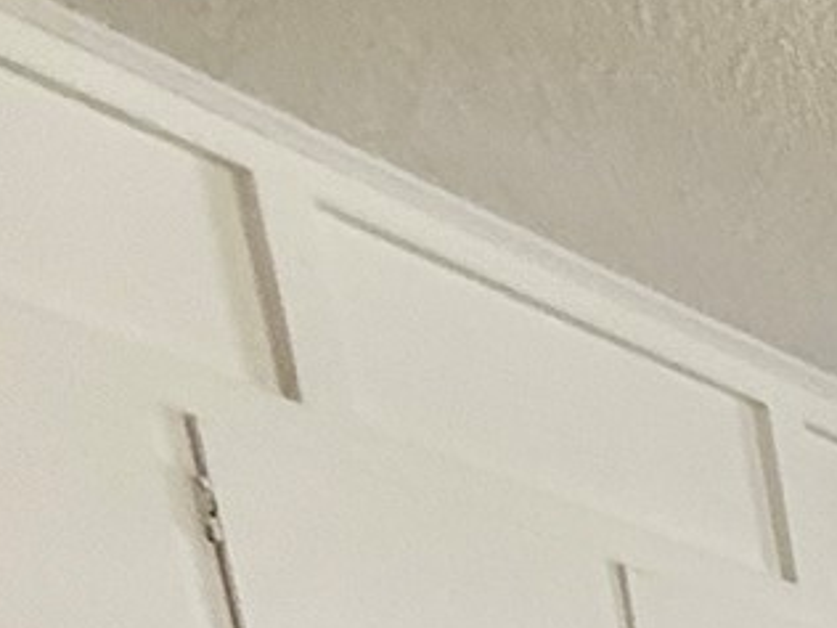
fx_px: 2055
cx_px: 1992
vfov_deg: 11.2
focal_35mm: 85
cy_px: 1868
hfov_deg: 14.8
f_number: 2.2
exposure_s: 1/60
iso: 250
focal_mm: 2.22
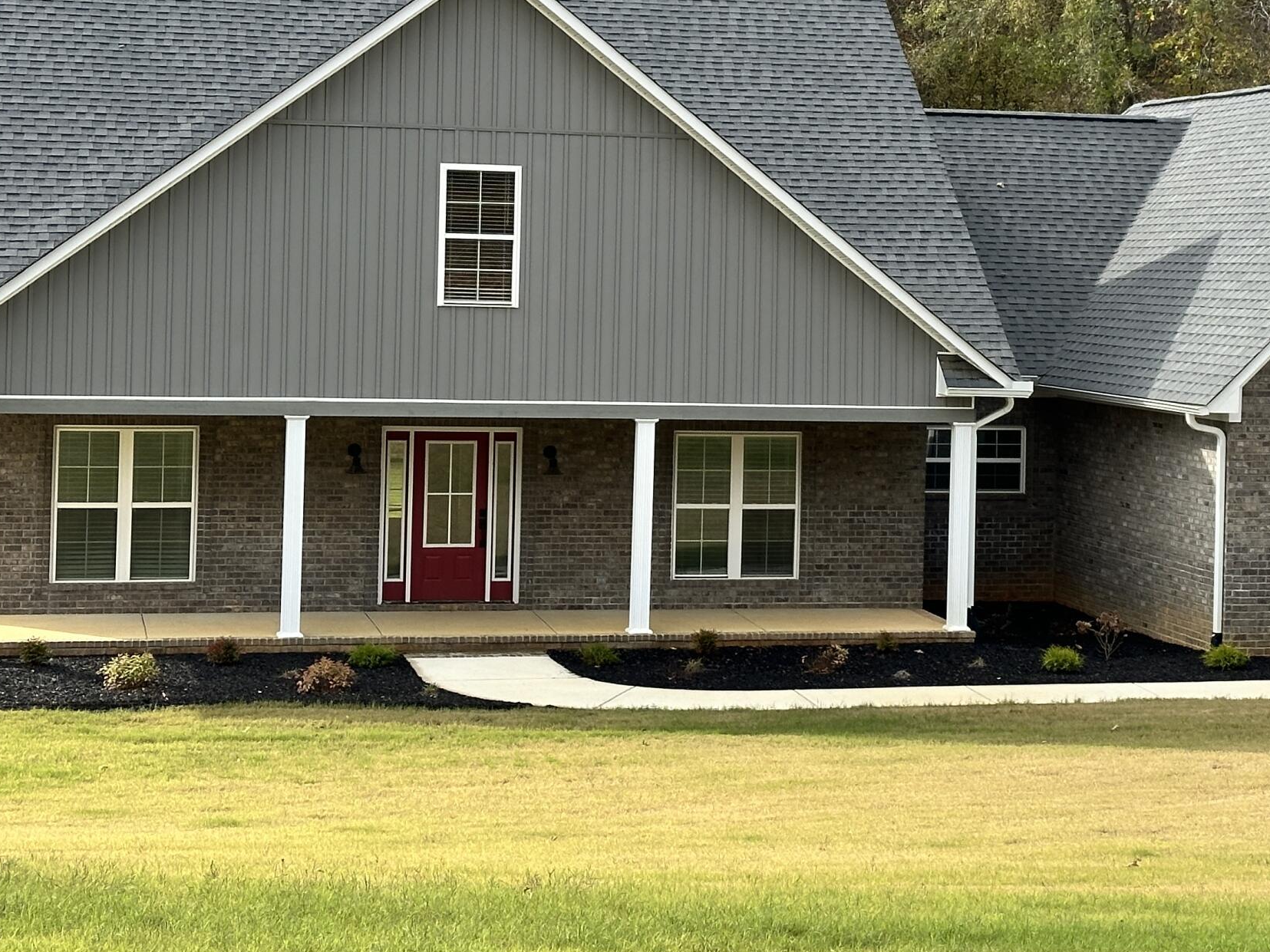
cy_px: 236
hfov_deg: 22.4
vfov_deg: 16.9
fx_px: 3192
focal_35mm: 87
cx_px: 908
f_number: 1.78
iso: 64
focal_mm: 6.86
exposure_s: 1/1565
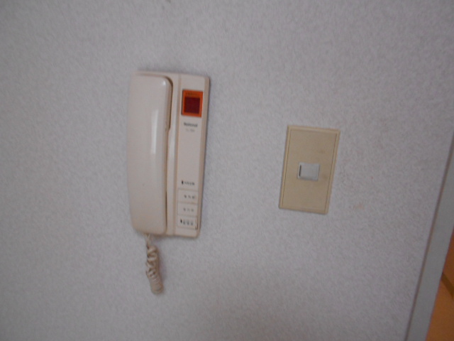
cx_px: 227
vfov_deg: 53.1
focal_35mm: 26
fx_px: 341
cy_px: 170
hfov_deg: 67.3
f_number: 3.2
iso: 400
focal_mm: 4.6
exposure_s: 1/20
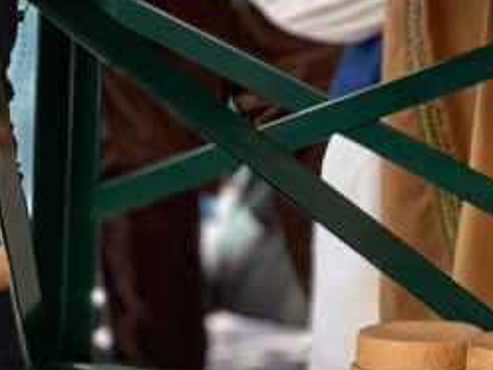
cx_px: 773
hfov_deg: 11.2
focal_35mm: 168
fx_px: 2393
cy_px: -56
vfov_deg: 8.7
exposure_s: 1/122
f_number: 2.4
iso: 80
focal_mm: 6
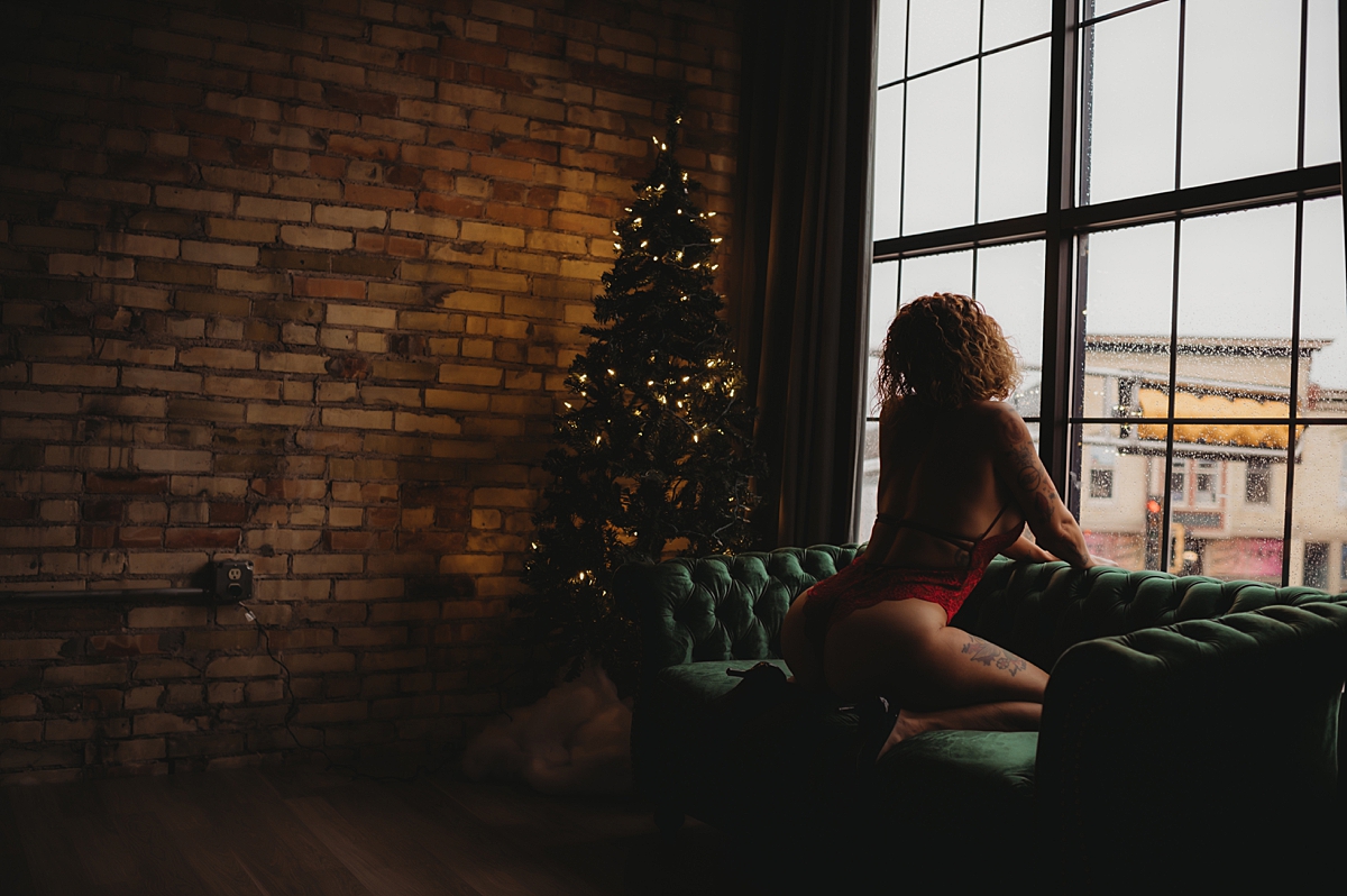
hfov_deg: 54.5
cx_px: 674
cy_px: 448
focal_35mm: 35
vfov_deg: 37.8
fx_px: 1308
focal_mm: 35
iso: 800
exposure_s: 1/250
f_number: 2.2
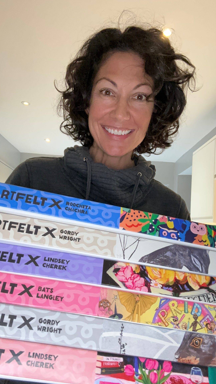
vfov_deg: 67.8
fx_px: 285
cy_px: 210
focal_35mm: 28
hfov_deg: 41.5
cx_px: 99
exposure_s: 1/25
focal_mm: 2.69
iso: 320
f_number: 1.9
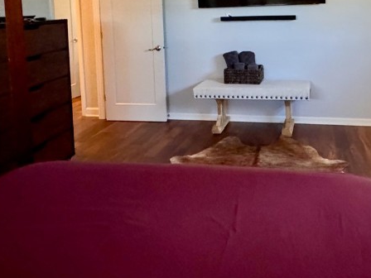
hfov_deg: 55.3
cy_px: 22
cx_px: 256
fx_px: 343
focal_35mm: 32
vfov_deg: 40.5
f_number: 2.2
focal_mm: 2.22
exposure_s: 1/60
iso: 1250
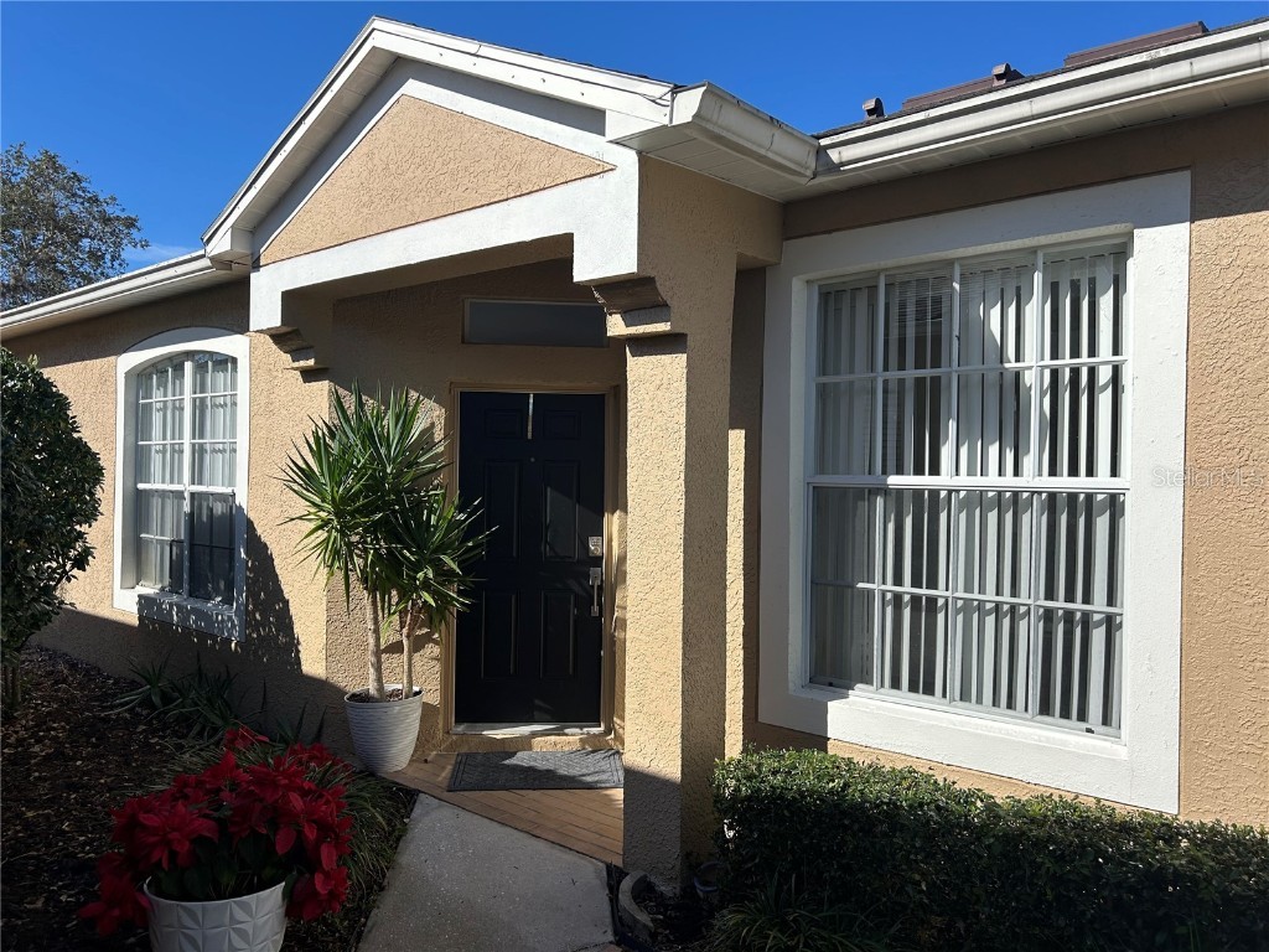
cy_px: 476
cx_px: 634
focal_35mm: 26
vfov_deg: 53.1
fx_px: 953
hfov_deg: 67.3
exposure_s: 1/4630
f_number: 1.5
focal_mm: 5.7
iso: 50
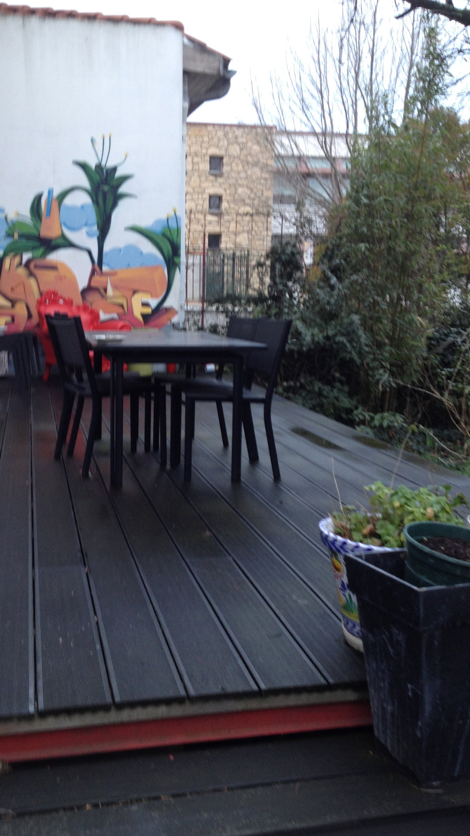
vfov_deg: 51.6
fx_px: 864
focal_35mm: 39
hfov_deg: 30.4
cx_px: 194
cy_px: 426
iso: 50
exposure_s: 1/30
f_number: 2.4
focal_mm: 4.28
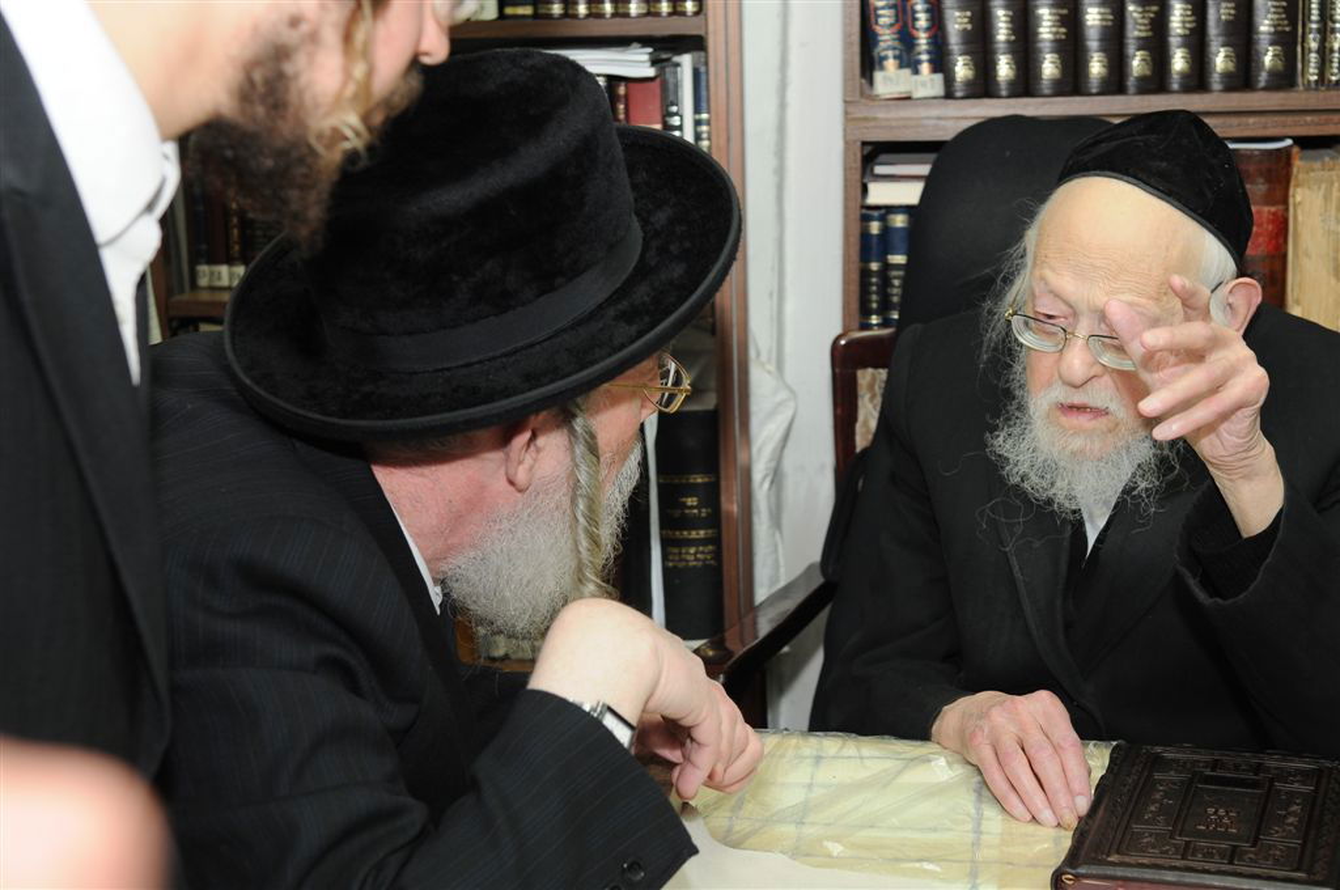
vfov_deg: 20.6
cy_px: 445
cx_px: 670
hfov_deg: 30.5
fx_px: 2454
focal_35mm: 66
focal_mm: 44
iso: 320
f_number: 4.5
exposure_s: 1/100
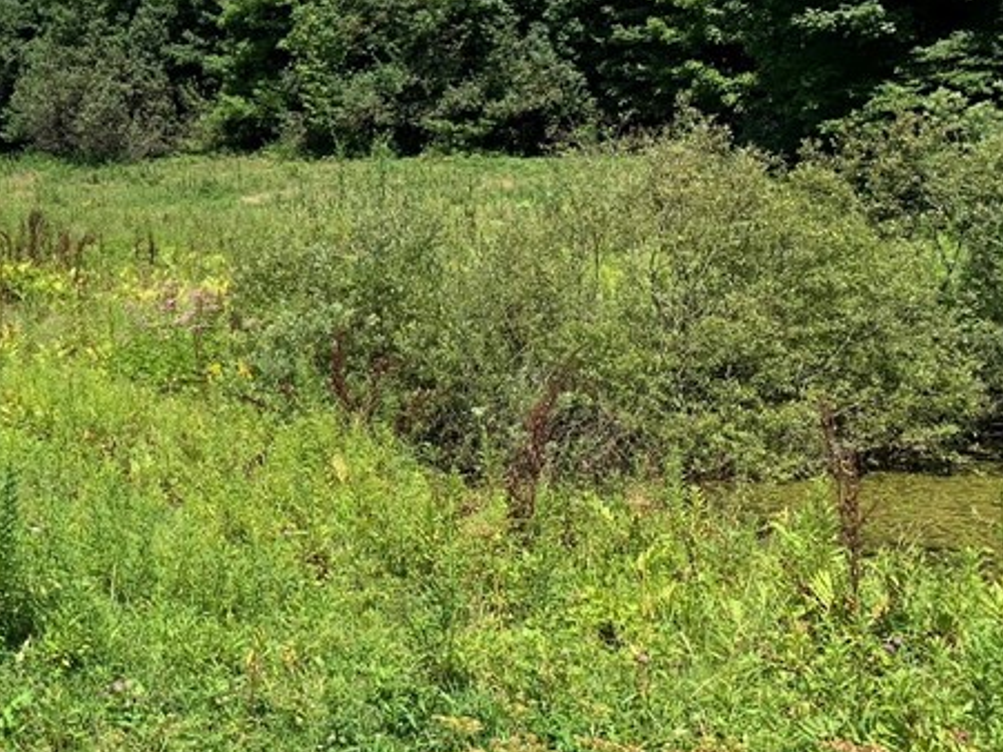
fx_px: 1709
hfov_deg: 29.7
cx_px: -82
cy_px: 127
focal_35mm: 59
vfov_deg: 24.3
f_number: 1.8
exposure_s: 1/1387
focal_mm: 4.25
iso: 25
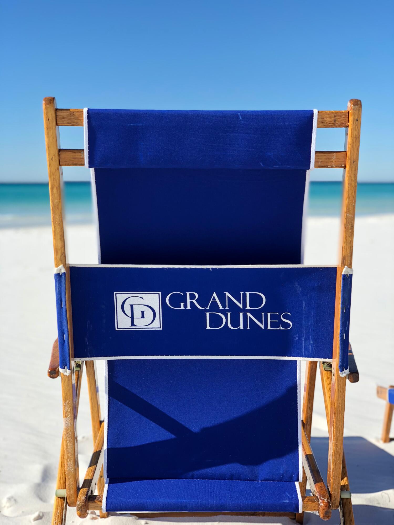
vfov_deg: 36.8
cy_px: 262
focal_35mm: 52
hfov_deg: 28.0
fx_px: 789
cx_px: 197
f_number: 2.4
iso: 16
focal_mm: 6
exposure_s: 1/823
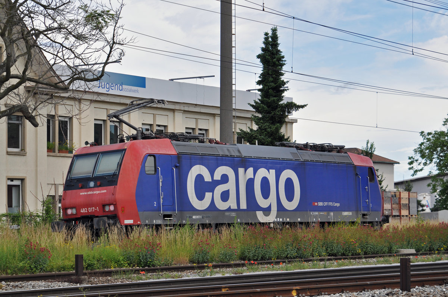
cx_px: 224
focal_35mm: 105
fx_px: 1305
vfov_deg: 13.0
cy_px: 148
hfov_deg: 19.5
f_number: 5
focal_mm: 70
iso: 250
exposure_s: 1/1000
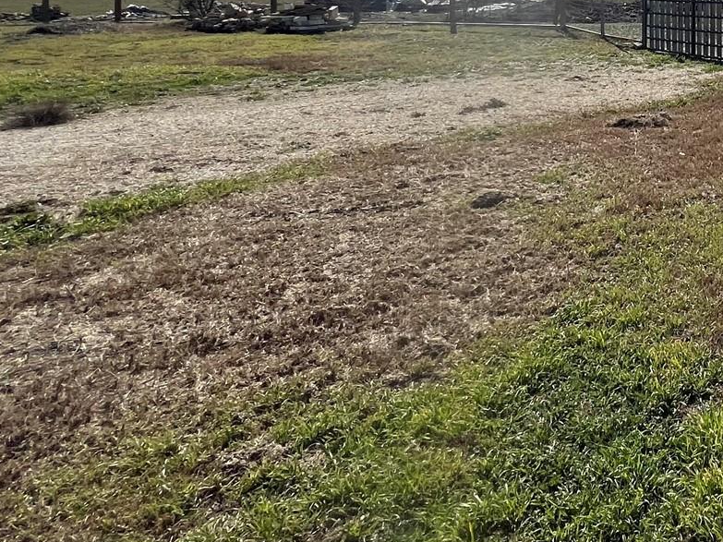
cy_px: -28
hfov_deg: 41.7
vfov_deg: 36.5
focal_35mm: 34
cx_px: 813
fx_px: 710
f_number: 1.8
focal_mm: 1.57
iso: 32
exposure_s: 1/3311
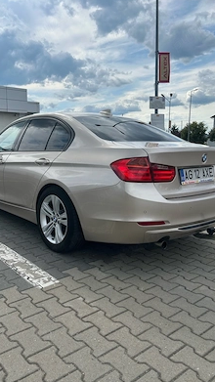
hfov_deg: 39.7
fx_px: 294
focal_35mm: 29
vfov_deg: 66.1
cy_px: 191
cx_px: 71
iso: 50
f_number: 1.5
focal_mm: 5.7
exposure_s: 1/4630
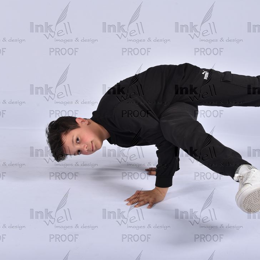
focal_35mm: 41
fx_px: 348
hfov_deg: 40.8
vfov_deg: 40.9
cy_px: 130
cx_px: 151
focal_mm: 32
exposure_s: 1/200
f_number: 8
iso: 250
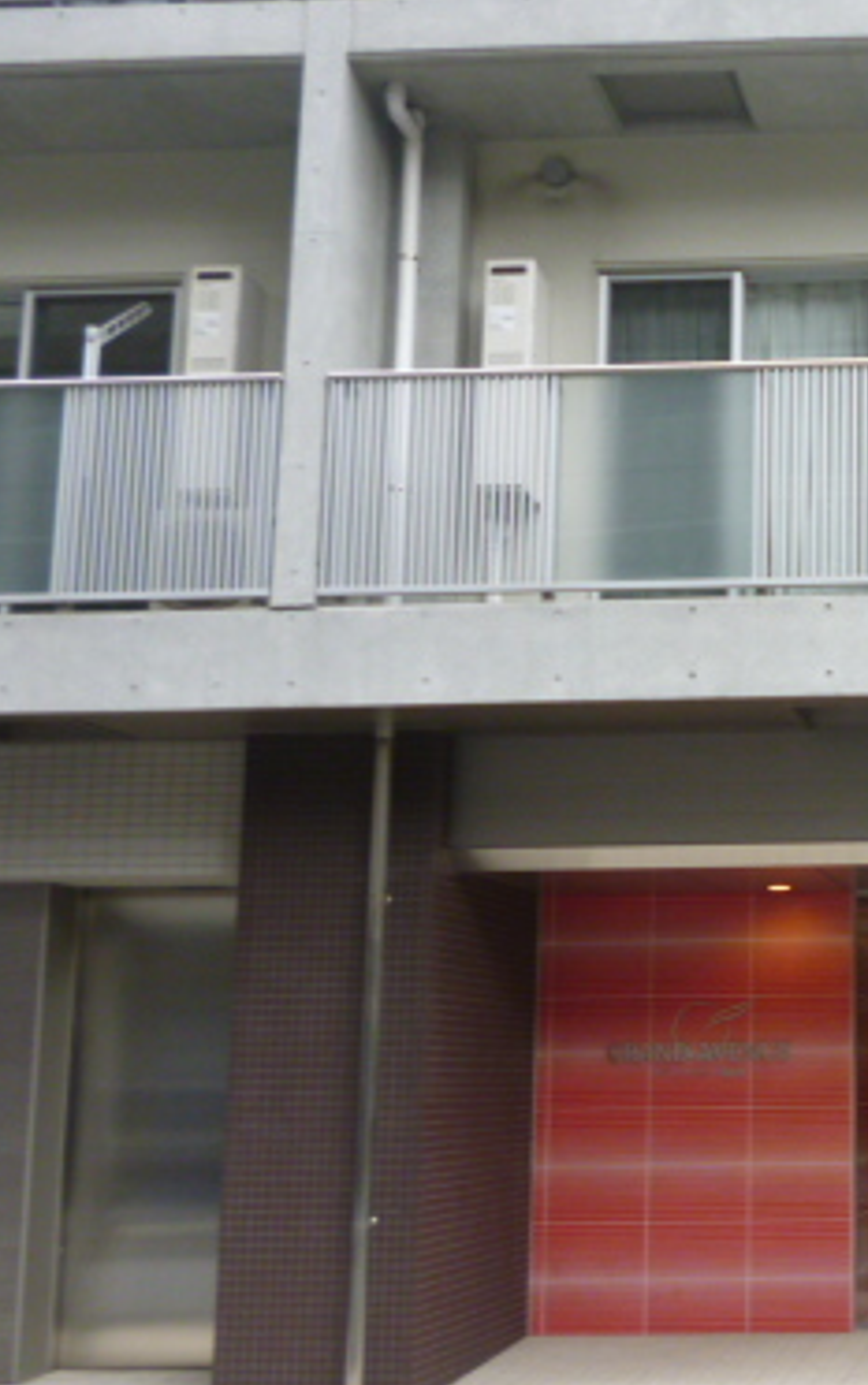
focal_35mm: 51
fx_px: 1927
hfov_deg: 23.0
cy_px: 741
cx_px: 1073
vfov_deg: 39.5
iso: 160
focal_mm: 5
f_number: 3.1
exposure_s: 1/60
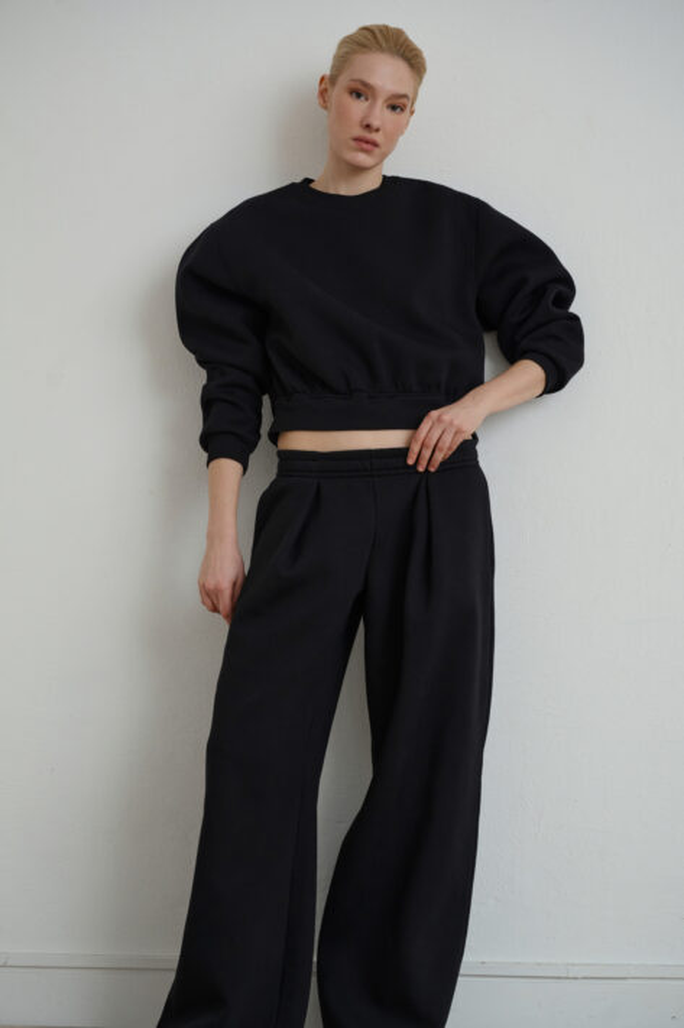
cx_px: 342
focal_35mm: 70
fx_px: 1998
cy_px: 514
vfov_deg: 28.9
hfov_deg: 19.4
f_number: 6.3
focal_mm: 70
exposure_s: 1/125
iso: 500
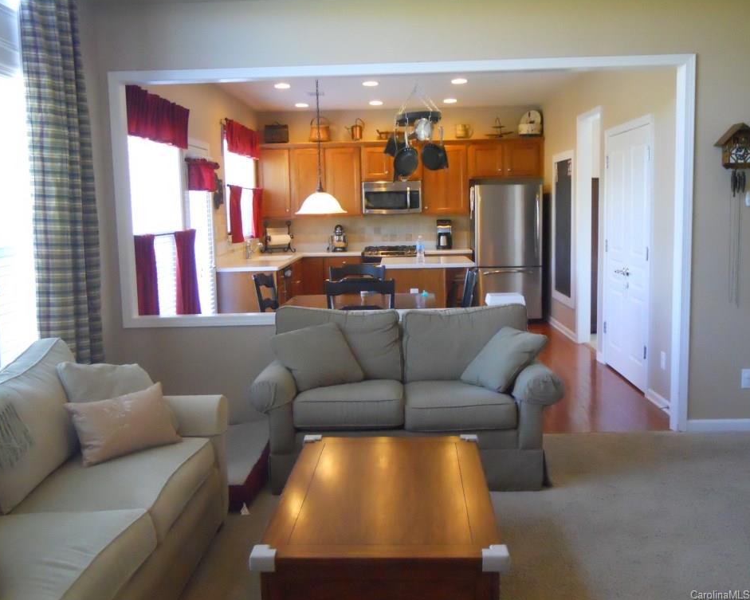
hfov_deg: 52.8
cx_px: 374
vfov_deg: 43.4
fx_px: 755
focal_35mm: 34
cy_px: 296
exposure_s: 1/100
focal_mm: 5.7
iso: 800
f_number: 2.8
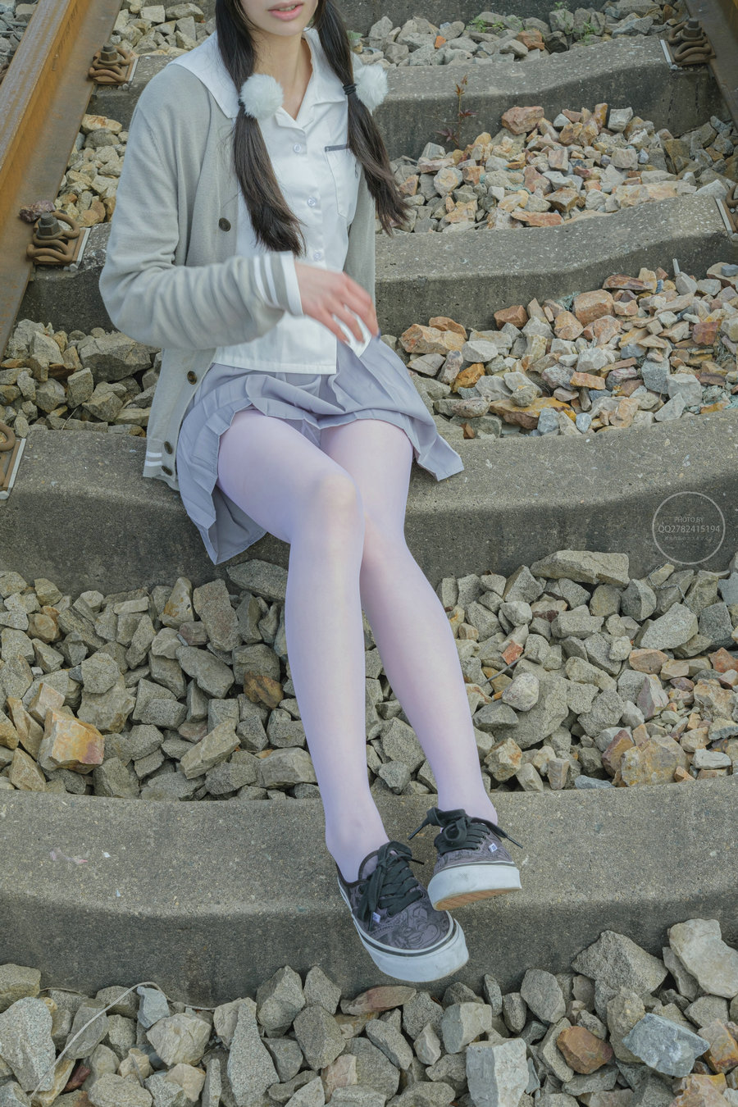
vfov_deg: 47.4
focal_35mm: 41
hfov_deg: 32.6
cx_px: 369
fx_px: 1261
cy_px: 554
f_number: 8
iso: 160
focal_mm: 27
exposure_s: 1/160
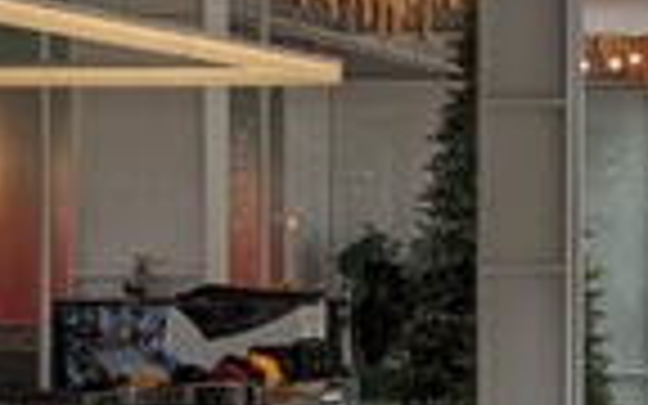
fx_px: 2808
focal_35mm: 159
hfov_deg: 12.4
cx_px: 1040
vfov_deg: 8.2
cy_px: 261
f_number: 1.73
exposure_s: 1/329
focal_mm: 4.38
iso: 57
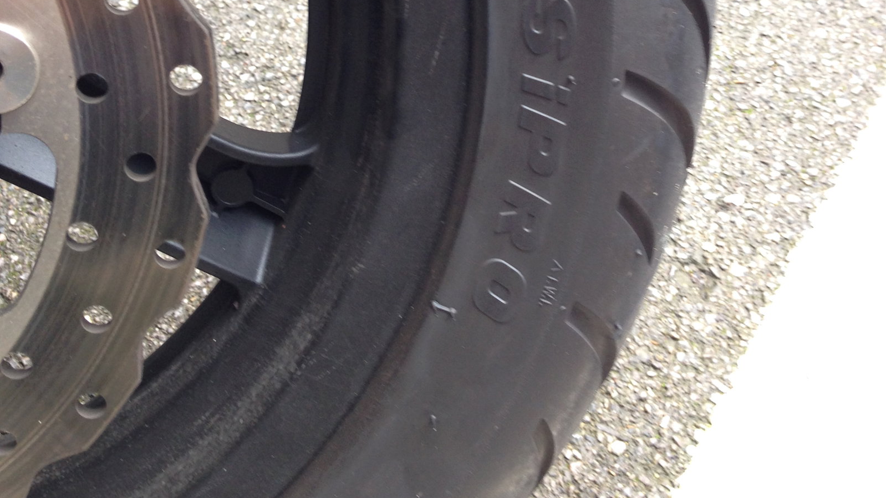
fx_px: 1128
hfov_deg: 42.9
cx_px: 443
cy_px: -2
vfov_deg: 23.8
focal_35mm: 48
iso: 80
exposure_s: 1/20
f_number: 2.4
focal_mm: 4.12
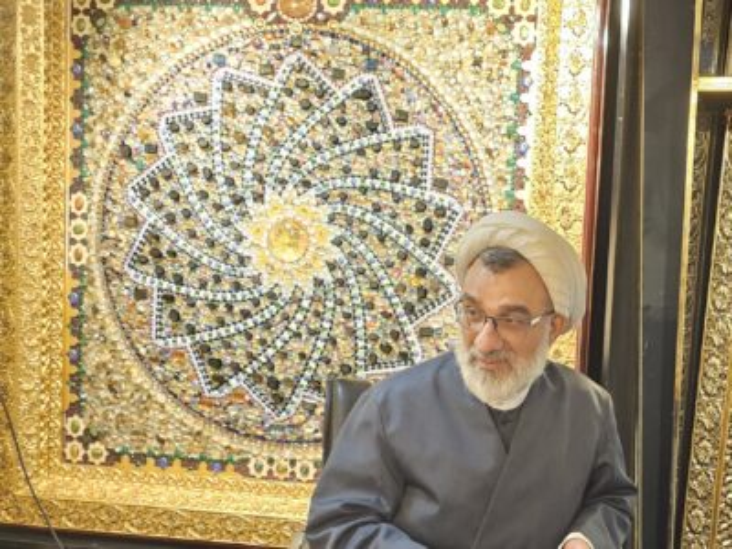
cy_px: 274
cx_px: 366
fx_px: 486
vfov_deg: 58.9
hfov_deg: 73.9
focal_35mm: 23
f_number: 1.7
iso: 1000
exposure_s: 1/120
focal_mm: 6.3
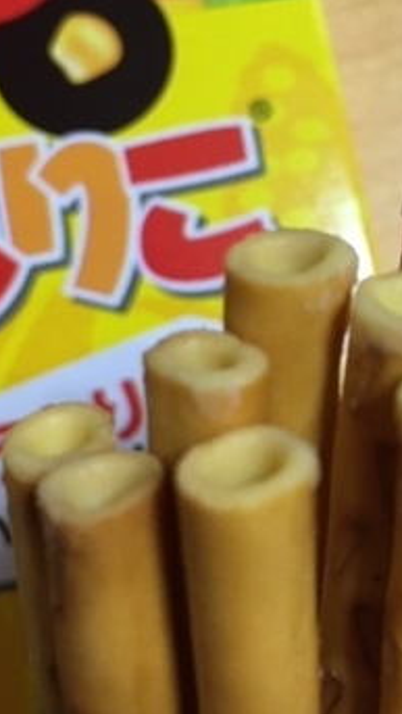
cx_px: 312
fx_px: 1118
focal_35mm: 59
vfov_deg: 35.0
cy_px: 214
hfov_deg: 20.2
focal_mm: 4.15
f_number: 2.2
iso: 160
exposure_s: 1/30
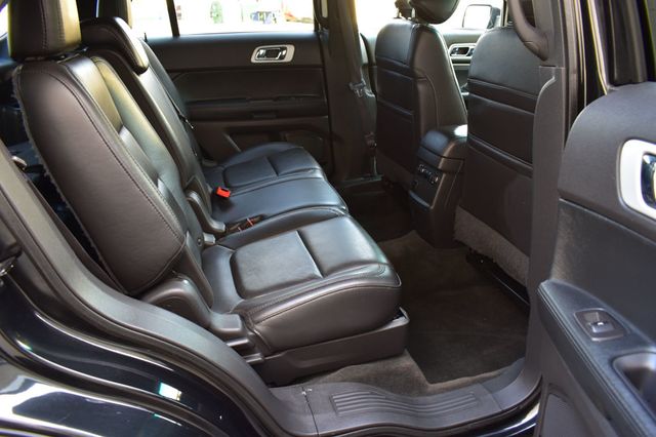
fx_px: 492
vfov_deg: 47.9
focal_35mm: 27
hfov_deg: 67.4
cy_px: 218
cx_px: 328
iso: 400
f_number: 6.3
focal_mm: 18
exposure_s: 1/15
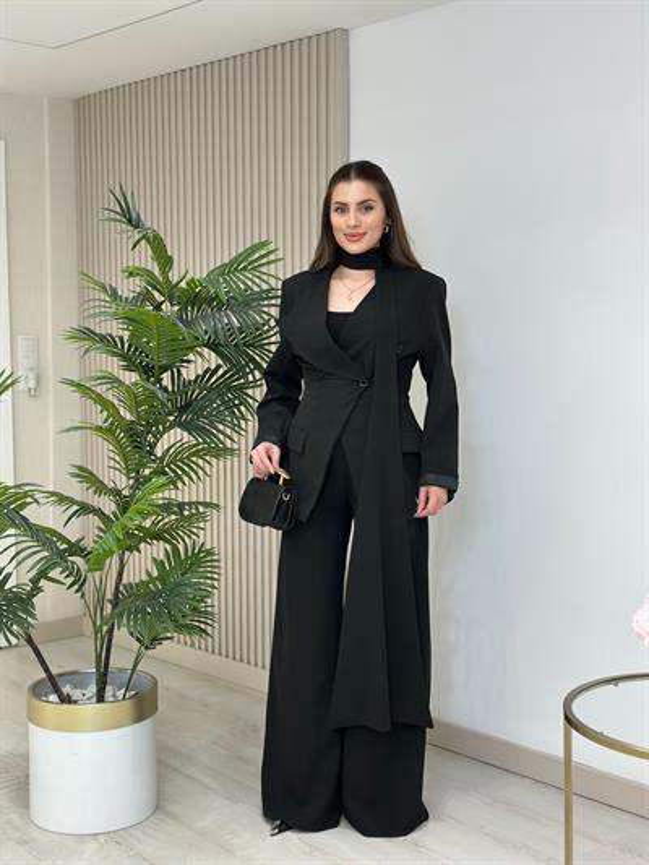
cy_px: 432
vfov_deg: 39.6
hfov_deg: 30.3
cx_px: 324
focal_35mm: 48
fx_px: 1199
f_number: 1.78
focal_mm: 6.86
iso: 80
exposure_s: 1/141
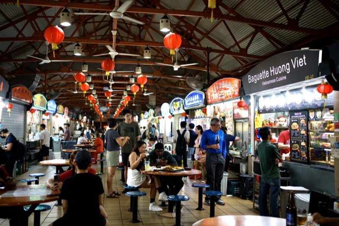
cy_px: 113
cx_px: 170
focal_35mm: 35
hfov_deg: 54.4
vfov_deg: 37.8
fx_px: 329
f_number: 1.8
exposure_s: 1/320
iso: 400
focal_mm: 35
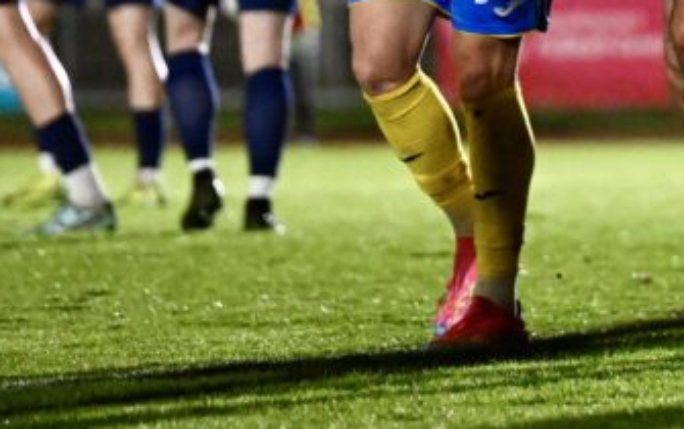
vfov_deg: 2.6
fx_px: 9291
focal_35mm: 498
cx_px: 649
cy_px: -207
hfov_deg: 4.2
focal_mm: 160
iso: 8000
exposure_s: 1/1600
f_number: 2.8
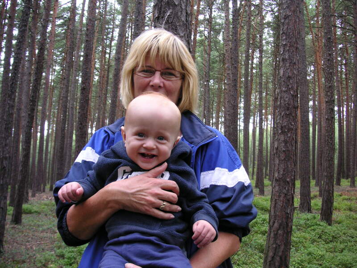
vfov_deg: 38.7
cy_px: 134
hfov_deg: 50.1
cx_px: 178
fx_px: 382
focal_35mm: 37
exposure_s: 1/60
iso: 50
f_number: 2.8
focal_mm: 6.1
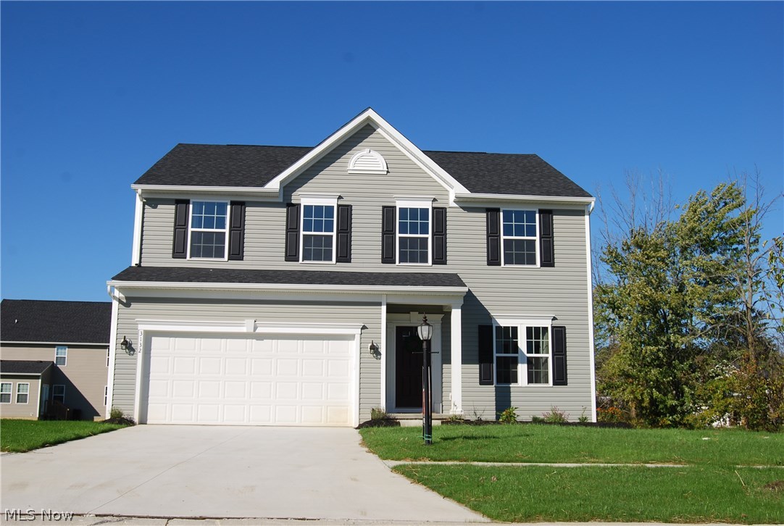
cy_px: 263
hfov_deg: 49.5
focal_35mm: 39
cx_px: 392
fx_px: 851
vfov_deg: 34.4
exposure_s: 1/320
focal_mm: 26
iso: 100
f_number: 9
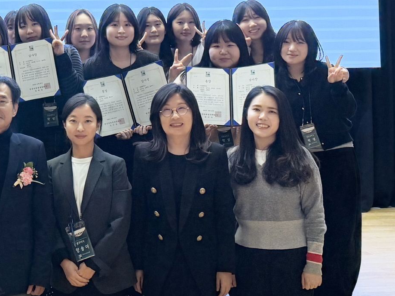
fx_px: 753
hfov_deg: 28.3
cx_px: 38
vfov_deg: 21.9
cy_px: 44
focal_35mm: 66
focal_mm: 6.76
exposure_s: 1/162
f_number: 1.78
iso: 100
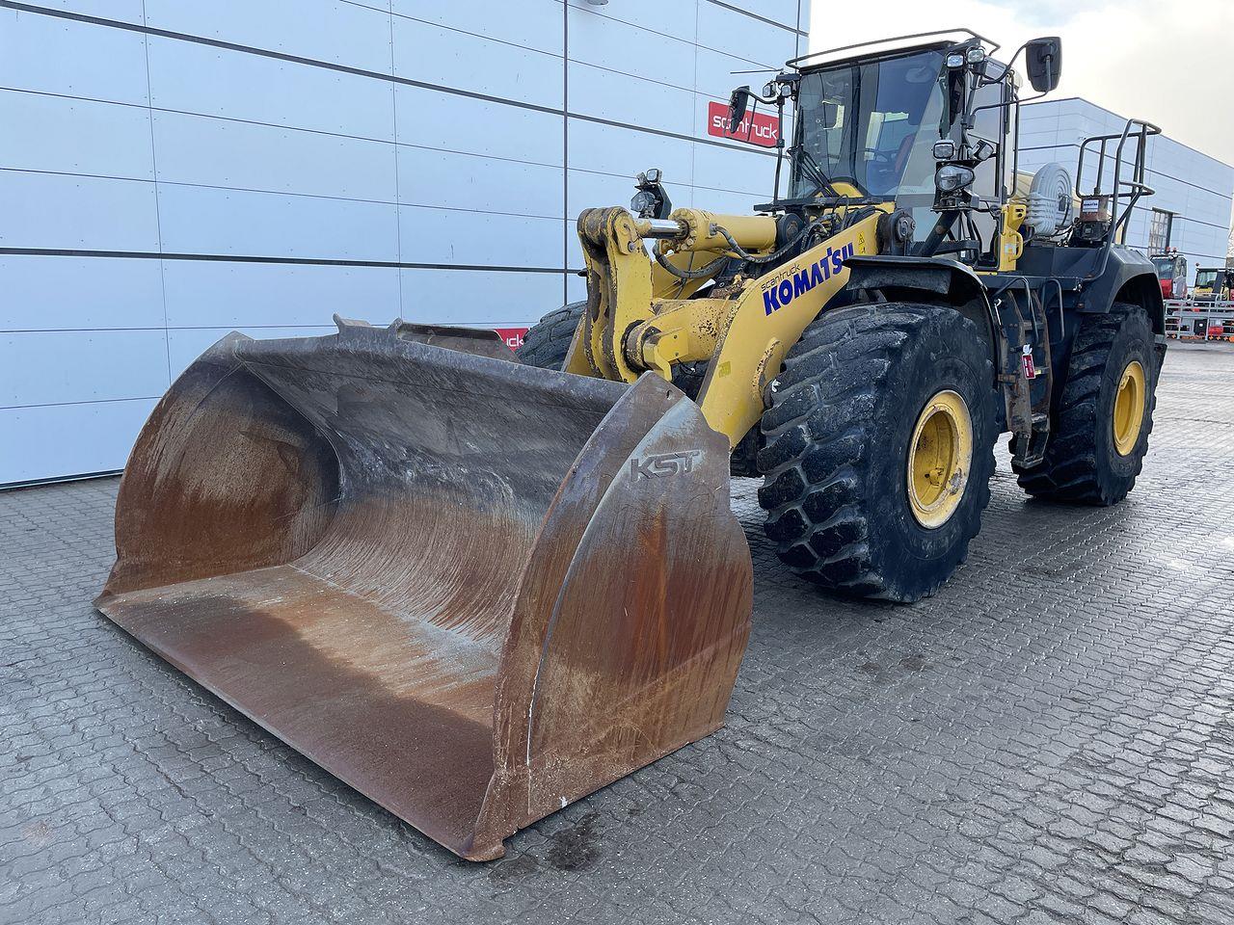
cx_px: 617
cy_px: 462
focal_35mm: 26
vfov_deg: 53.1
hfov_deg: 67.3
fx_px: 927
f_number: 1.6
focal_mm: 4.2
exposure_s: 1/387
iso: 32
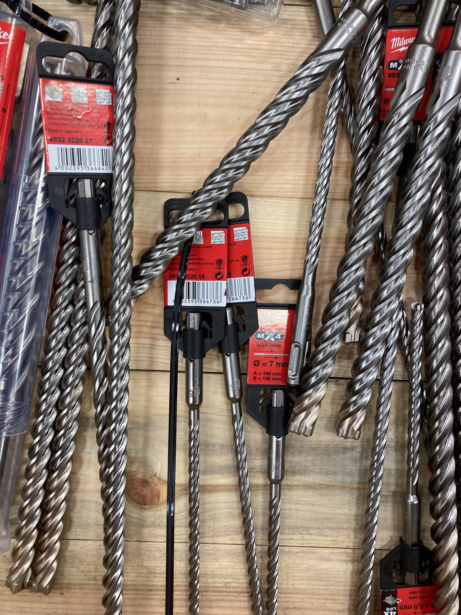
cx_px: 230
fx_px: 497
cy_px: 308
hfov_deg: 49.7
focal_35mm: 28
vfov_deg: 63.4
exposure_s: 1/60
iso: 100
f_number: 1.8
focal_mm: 3.99
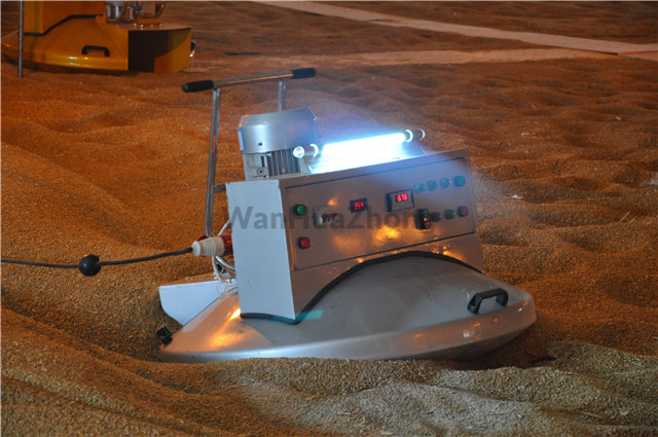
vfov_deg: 11.4
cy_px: 218
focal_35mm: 120
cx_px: 329
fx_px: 2191
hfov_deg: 17.1
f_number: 5.3
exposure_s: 1/30
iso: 1400
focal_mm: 80
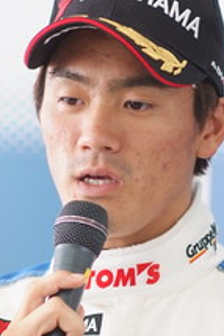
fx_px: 3300
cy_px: 272
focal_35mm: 353
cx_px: 56
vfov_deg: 5.8
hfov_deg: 3.9
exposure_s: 1/125
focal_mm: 105
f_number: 2.5
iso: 800
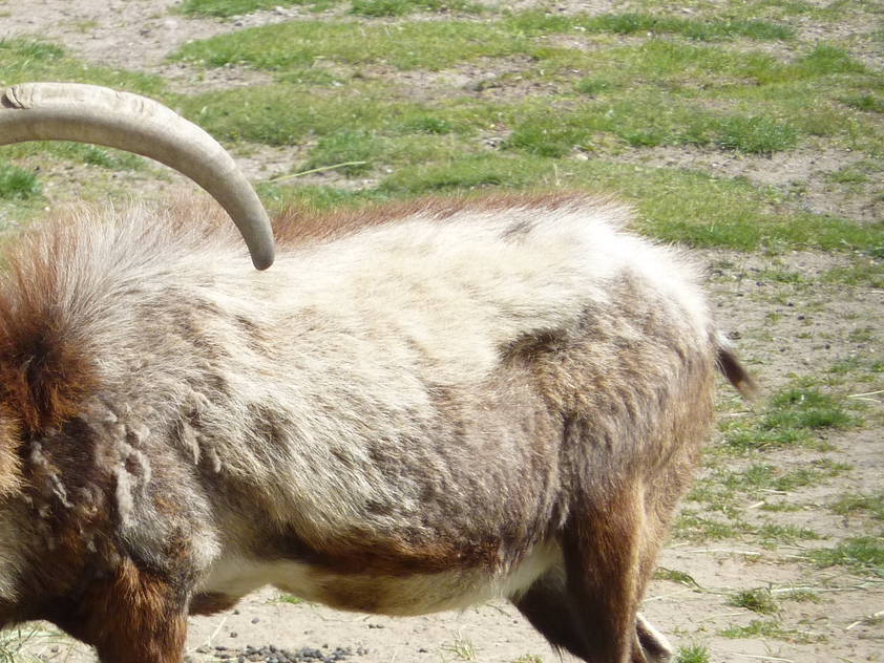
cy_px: 478
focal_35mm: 494
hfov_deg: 4.0
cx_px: 176
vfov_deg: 3.0
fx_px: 12619
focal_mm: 42.6
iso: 160
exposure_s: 1/800
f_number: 4.7
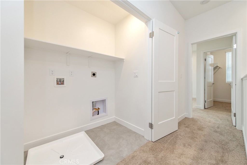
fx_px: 96
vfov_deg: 81.1
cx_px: 124
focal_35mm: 14
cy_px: 82
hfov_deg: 104.3
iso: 220
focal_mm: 14
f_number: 4
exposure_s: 1/60
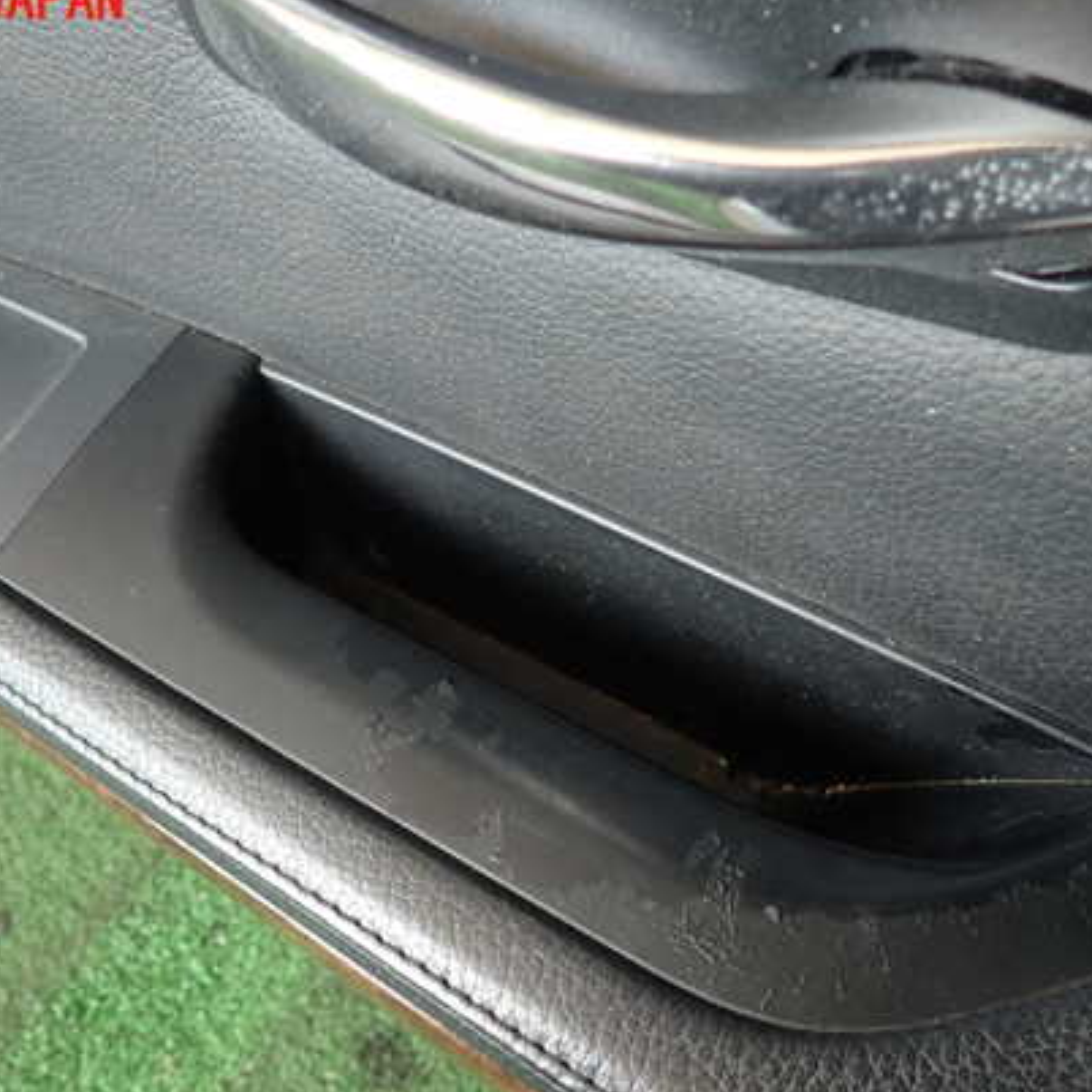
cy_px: 579
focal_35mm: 33
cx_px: 445
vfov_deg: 49.7
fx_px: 1178
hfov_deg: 49.5
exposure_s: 1/50
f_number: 2
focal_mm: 4.5
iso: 200
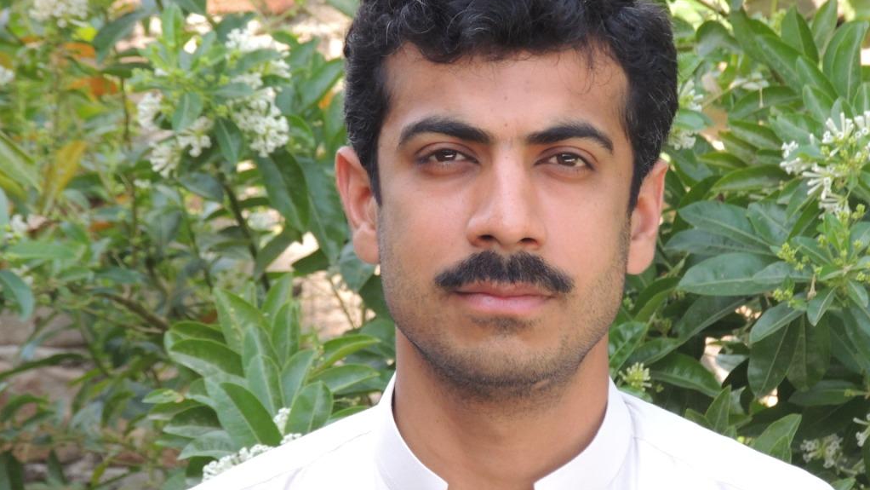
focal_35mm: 475
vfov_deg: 2.6
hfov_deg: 4.5
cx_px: 435
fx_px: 10958
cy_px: 191
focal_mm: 77.5
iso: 400
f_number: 4.9
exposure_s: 1/250
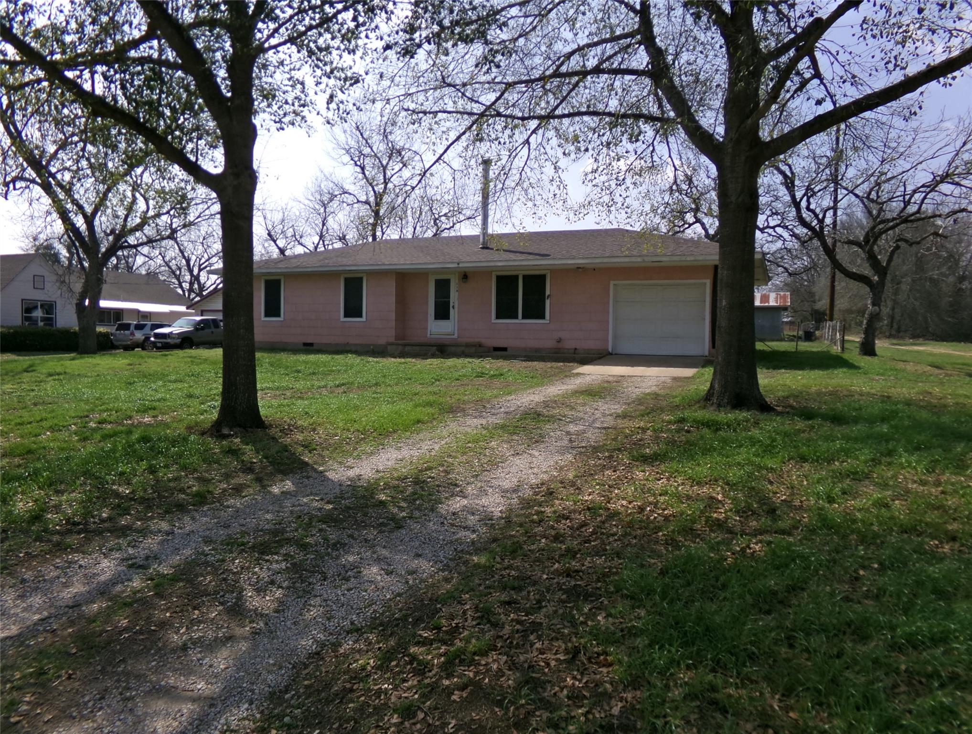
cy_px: 367
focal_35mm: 24
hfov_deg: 71.5
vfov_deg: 57.0
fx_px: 675
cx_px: 486
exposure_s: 1/850
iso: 100
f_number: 3.7
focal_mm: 4.3
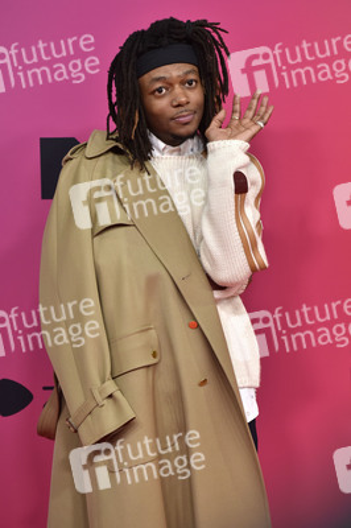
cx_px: 176
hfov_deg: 9.4
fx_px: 2124
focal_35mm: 145
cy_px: 264
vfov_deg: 14.2
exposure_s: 1/200
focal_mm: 145
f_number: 5.6
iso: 2000
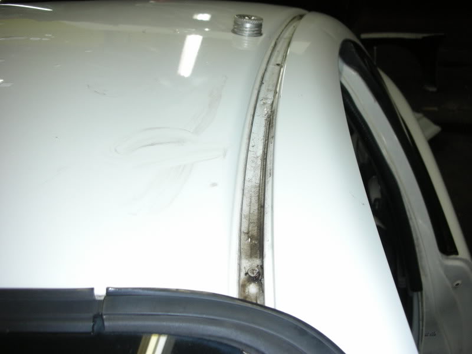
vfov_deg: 40.7
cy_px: 177
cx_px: 236
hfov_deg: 52.6
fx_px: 477
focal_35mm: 35
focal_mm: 5.8
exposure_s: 1/30
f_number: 3
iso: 134
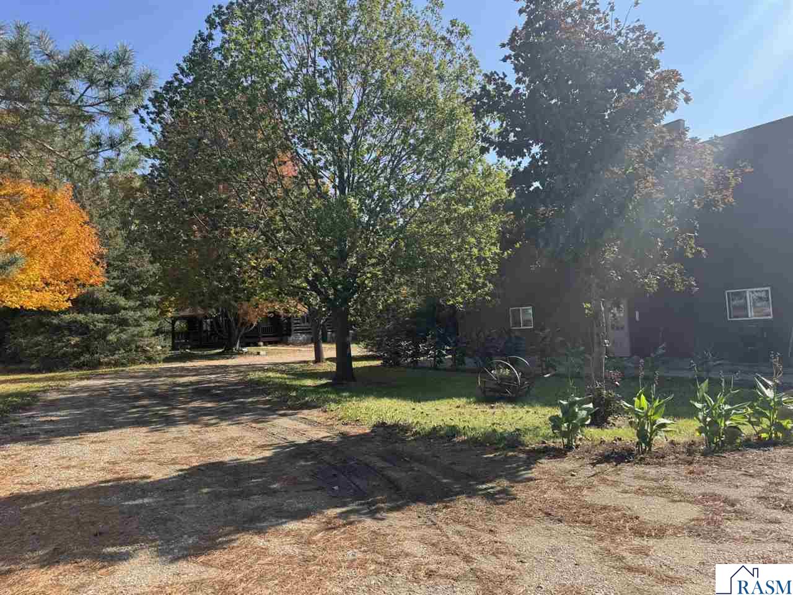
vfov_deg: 56.8
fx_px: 550
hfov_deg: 71.6
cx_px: 396
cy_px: 298
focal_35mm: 24
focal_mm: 6.76
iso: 80
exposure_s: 1/1560
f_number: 1.78
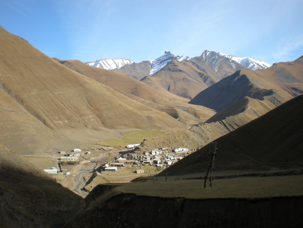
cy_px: 114
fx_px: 333
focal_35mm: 38
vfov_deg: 37.7
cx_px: 152
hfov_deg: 49.0
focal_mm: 6.3
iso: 64
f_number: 4.6
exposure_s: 1/213
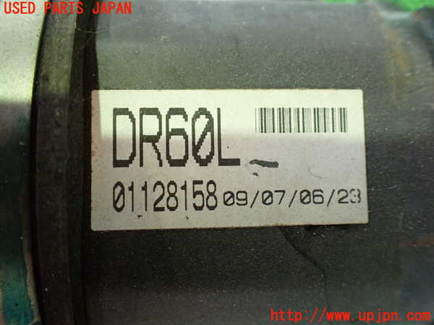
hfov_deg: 60.0
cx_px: 217
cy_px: 162
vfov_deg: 46.8
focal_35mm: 30
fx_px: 376
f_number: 2.3
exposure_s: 1/30
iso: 800
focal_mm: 5.4
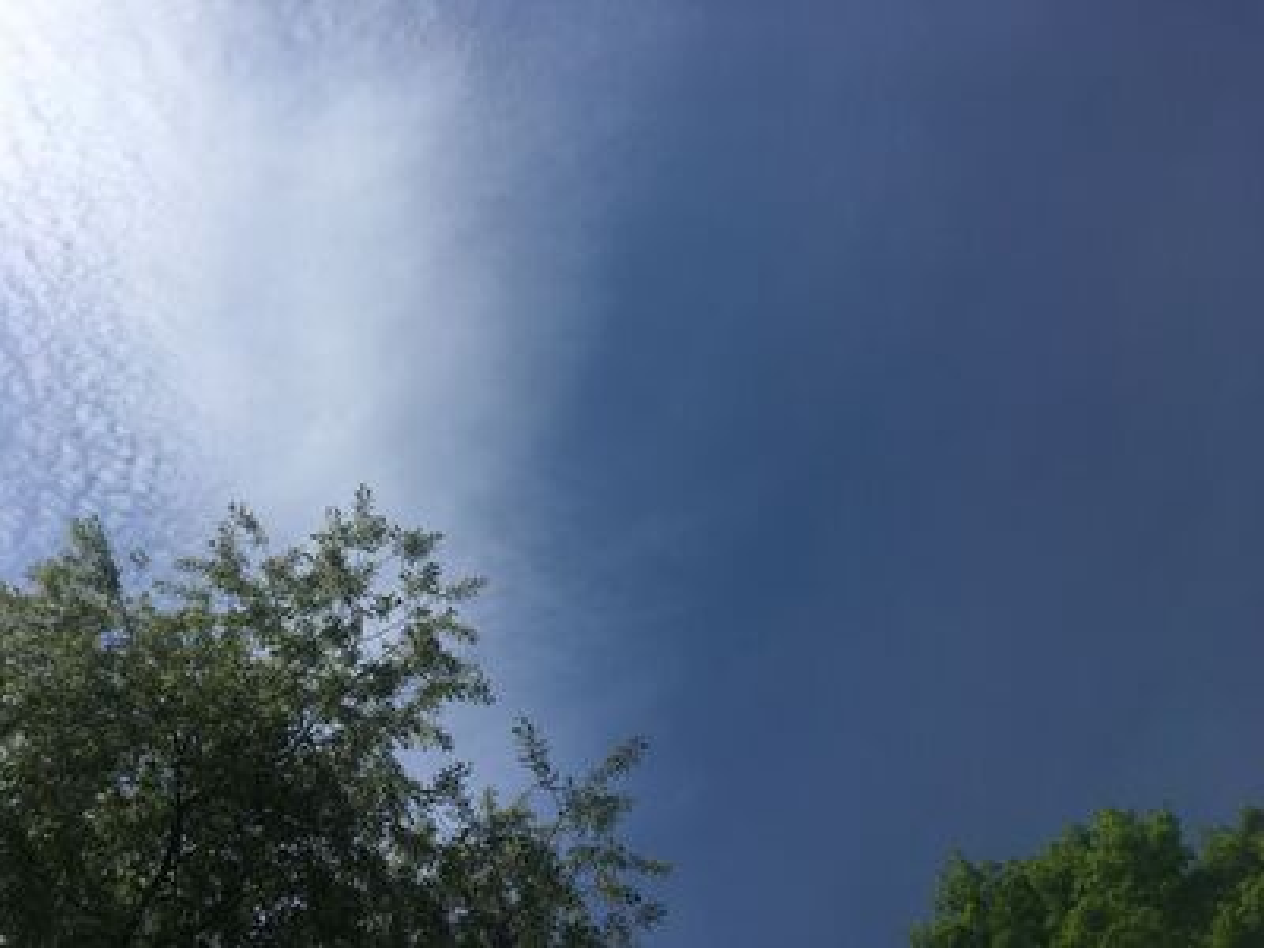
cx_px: 632
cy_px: 474
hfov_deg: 61.7
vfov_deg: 48.2
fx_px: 1059
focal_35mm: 29
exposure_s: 1/4808
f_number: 2.2
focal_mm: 4.15
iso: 25
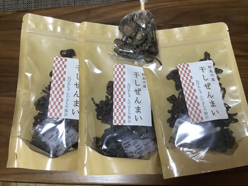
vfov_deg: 41.8
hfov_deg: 53.9
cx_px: 131
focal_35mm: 34
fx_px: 243
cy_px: 90
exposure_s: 1/60
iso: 100
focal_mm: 3.3
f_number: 2.4
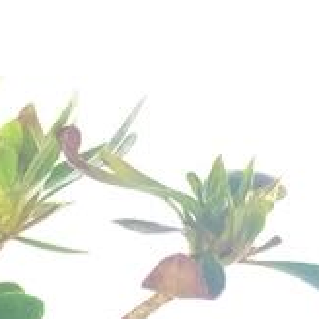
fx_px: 7694
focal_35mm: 738
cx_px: -451
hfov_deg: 2.4
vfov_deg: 2.4
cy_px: 667
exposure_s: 1/30
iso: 2000
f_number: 8
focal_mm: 74.1
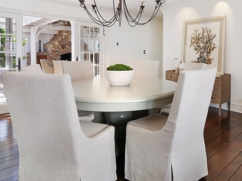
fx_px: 175
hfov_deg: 68.7
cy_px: 78
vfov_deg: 54.6
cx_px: 146
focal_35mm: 25
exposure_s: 1/50
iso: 1250
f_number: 9
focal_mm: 8
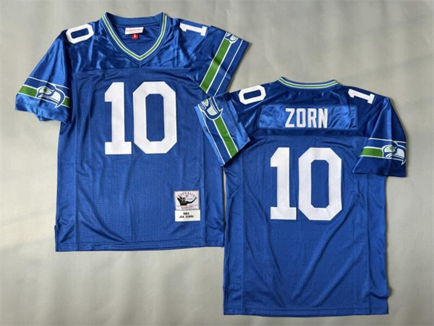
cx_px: 217
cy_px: 163
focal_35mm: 24
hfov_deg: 71.6
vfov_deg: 56.8
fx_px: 301
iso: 125
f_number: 1.78
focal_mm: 6.76
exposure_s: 1/121
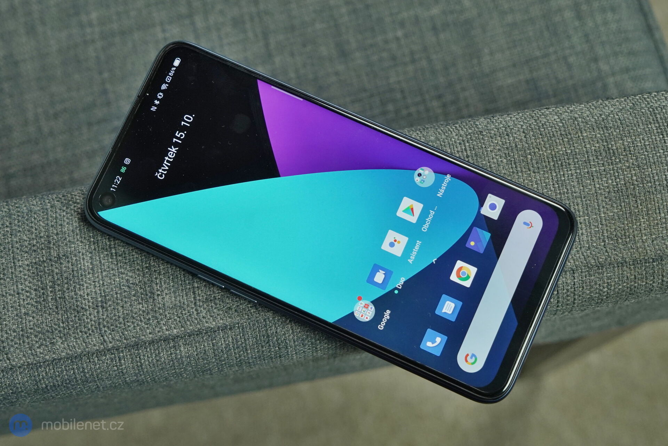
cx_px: 334
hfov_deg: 47.4
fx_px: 761
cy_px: 223
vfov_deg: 32.6
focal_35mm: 41
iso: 1600
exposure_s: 1/200
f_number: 6.3
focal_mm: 41
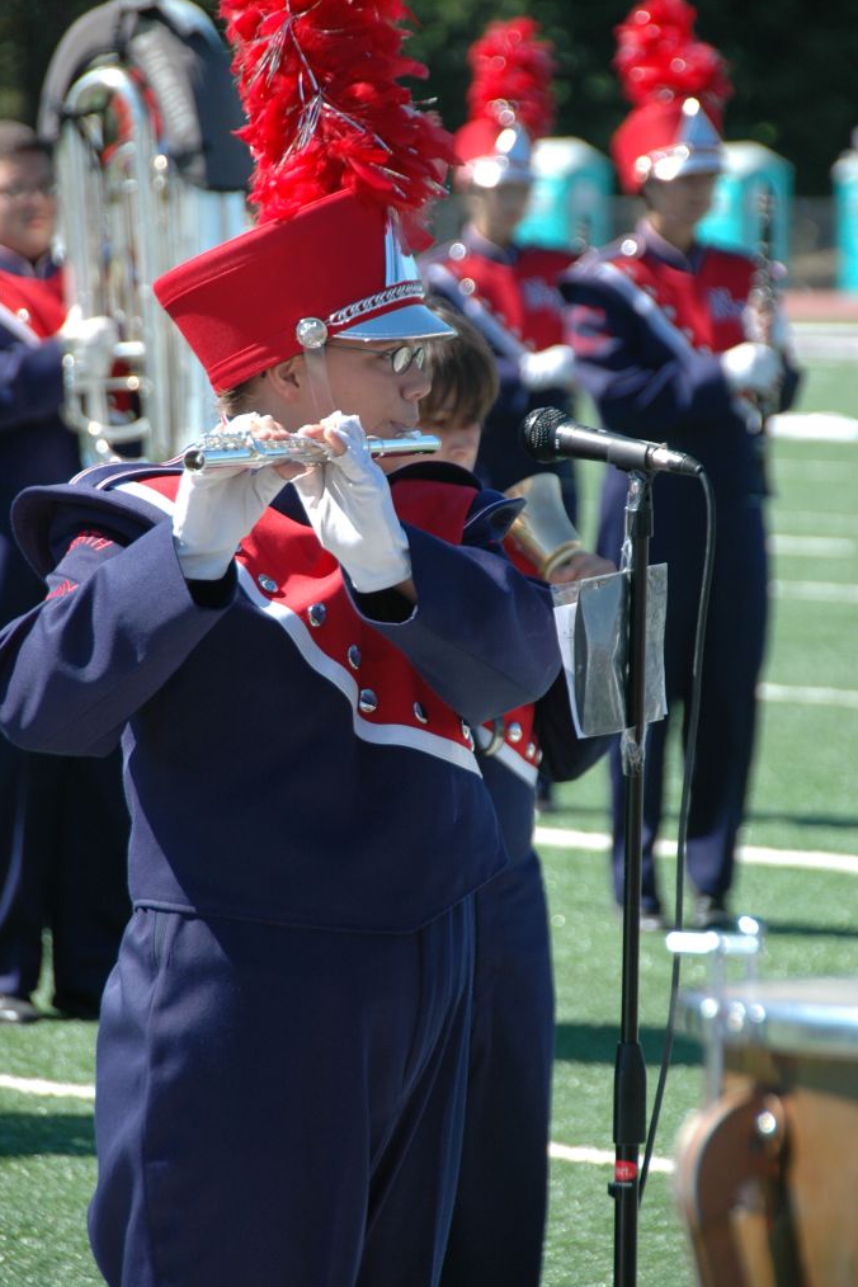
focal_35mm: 227
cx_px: 428
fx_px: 8115
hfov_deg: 6.1
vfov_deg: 9.1
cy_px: 641
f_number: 5.6
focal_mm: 150
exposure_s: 1/400
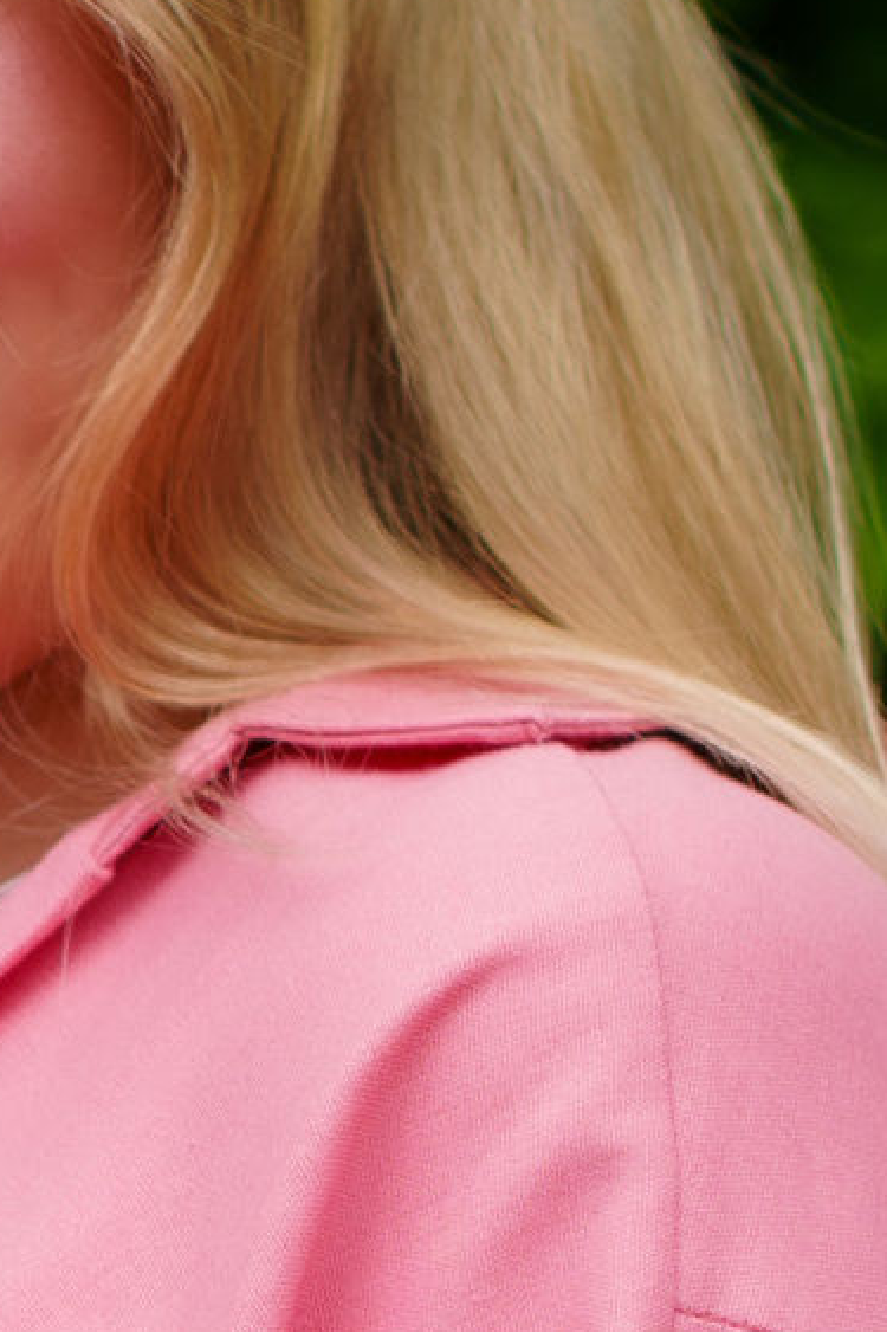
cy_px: 1744
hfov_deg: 3.9
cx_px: -1247
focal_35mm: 343
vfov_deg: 6.0
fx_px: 12685
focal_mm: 50.3
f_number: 3.2
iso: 50
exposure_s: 1/640
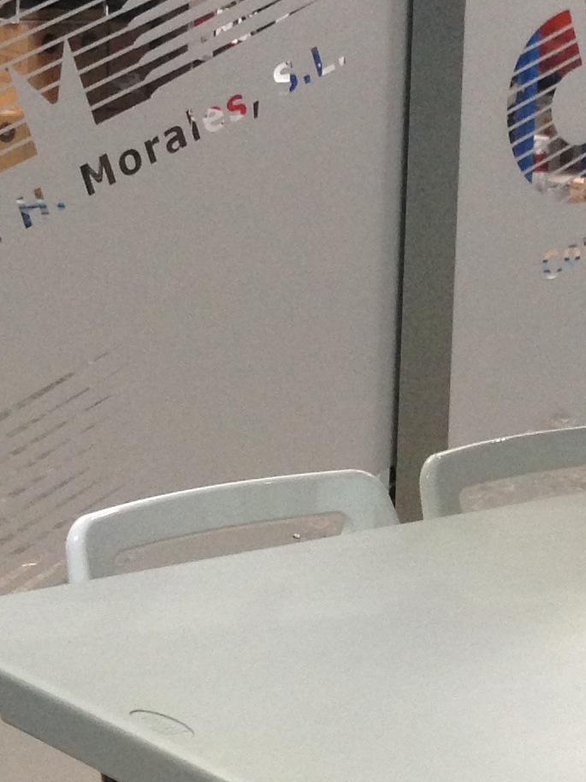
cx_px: 630
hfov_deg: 12.4
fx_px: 2663
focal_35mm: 118
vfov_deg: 16.7
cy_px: 320
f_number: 2.4
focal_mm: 4.12
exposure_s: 1/20
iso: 125
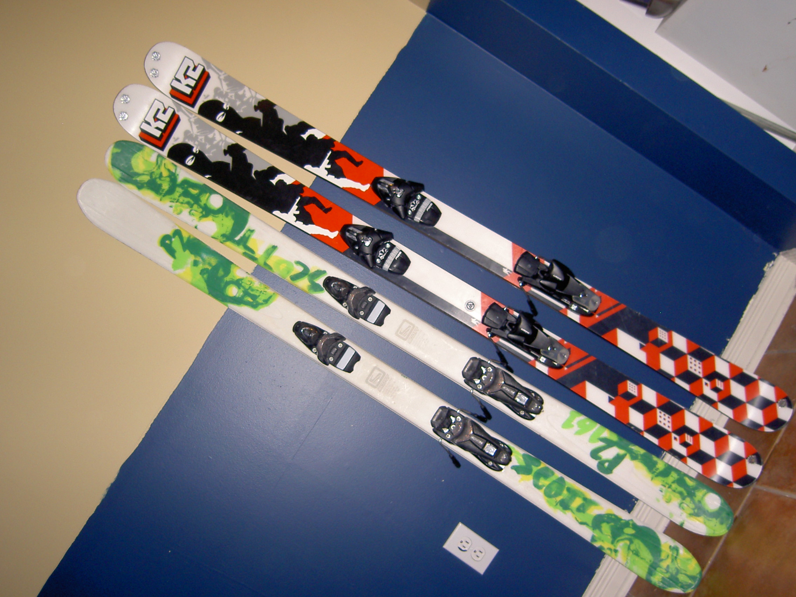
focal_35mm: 34
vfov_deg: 41.8
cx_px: 398
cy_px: 298
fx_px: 782
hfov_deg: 54.0
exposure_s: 1/60
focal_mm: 5.6
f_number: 2.8
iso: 100
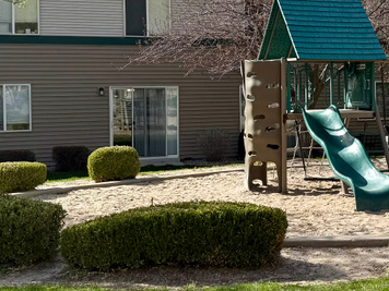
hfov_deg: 27.0
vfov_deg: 21.2
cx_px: 365
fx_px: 775
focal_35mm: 69
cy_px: 93
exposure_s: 1/4975
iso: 80
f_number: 1.78
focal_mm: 6.76
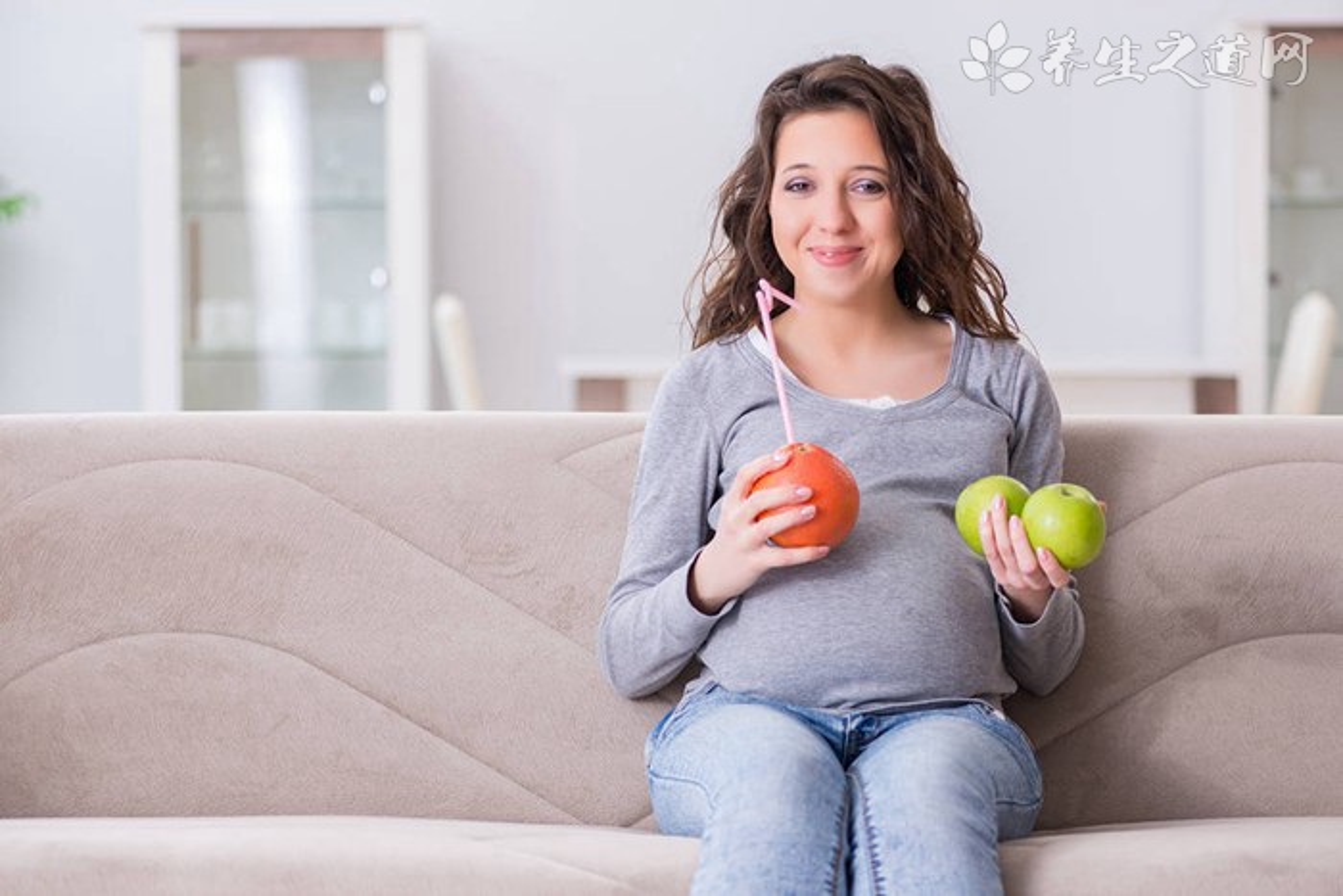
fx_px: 3918
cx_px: 672
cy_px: 448
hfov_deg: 19.5
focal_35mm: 105
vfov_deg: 13.0
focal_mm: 105
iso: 100
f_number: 4
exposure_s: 1/100
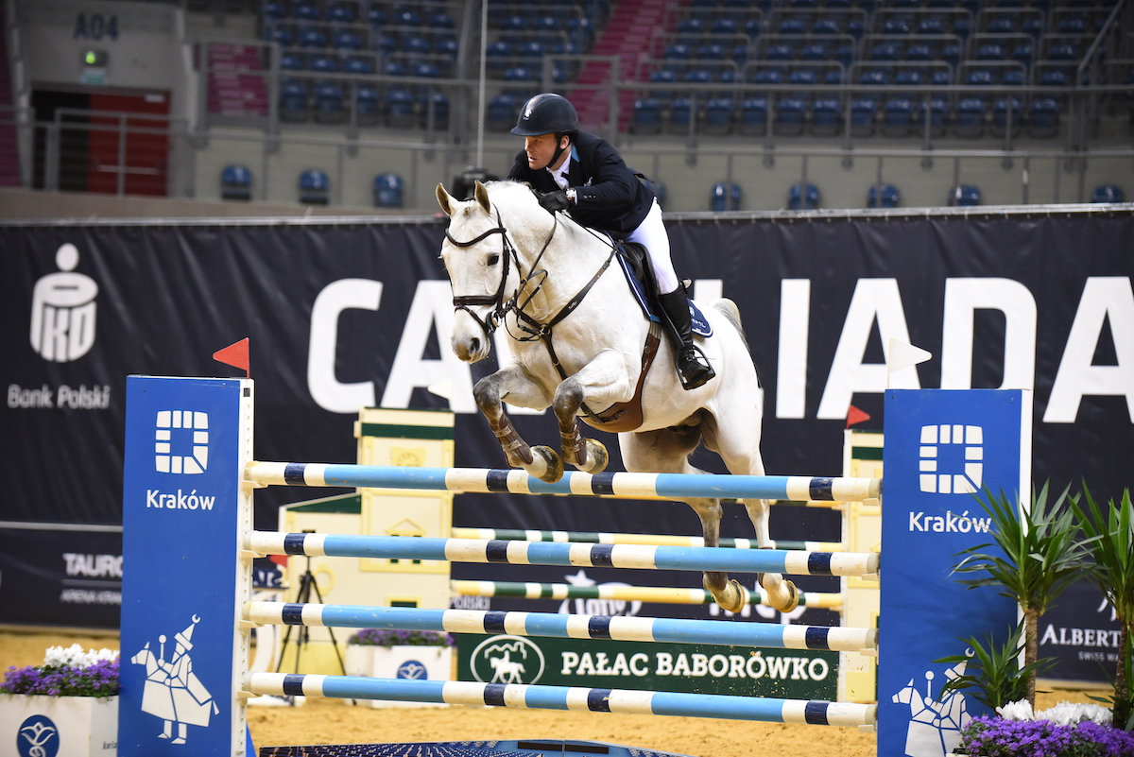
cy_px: 378
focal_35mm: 135
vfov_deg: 10.2
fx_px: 4254
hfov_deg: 15.2
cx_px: 567
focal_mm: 135
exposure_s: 1/1000
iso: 4000
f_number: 3.2
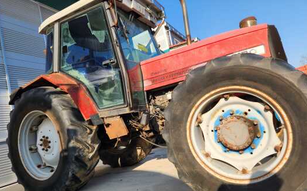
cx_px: 154
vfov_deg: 49.1
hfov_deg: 72.6
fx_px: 209
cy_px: 108
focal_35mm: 25
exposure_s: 1/963
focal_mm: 5.4
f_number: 1.8
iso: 20
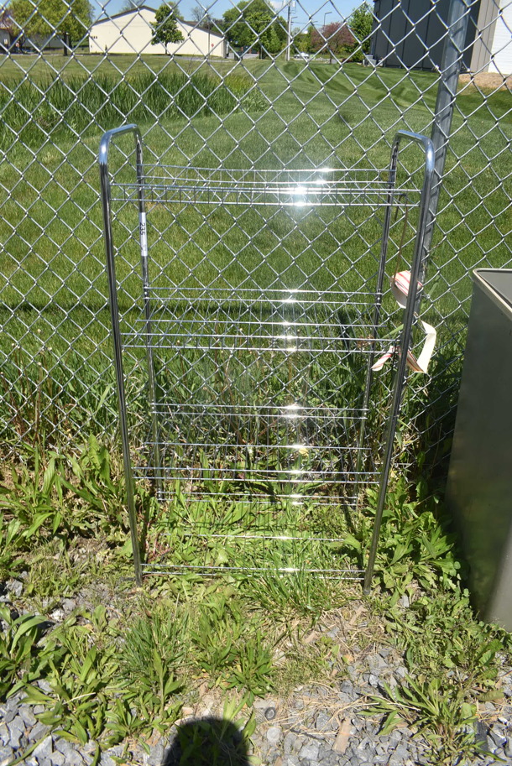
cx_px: 256
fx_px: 575
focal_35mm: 27
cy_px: 383
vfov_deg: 67.3
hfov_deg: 48.0
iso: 100
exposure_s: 1/320
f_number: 7.1
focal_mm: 18
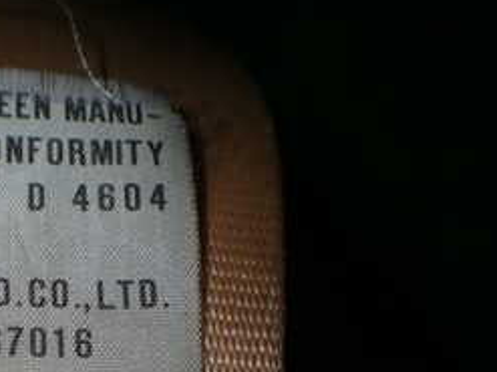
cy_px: 408
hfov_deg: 25.0
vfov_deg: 19.3
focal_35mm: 73
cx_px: -32
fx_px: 1048
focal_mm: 5.4
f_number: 2.3
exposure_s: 1/125
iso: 100
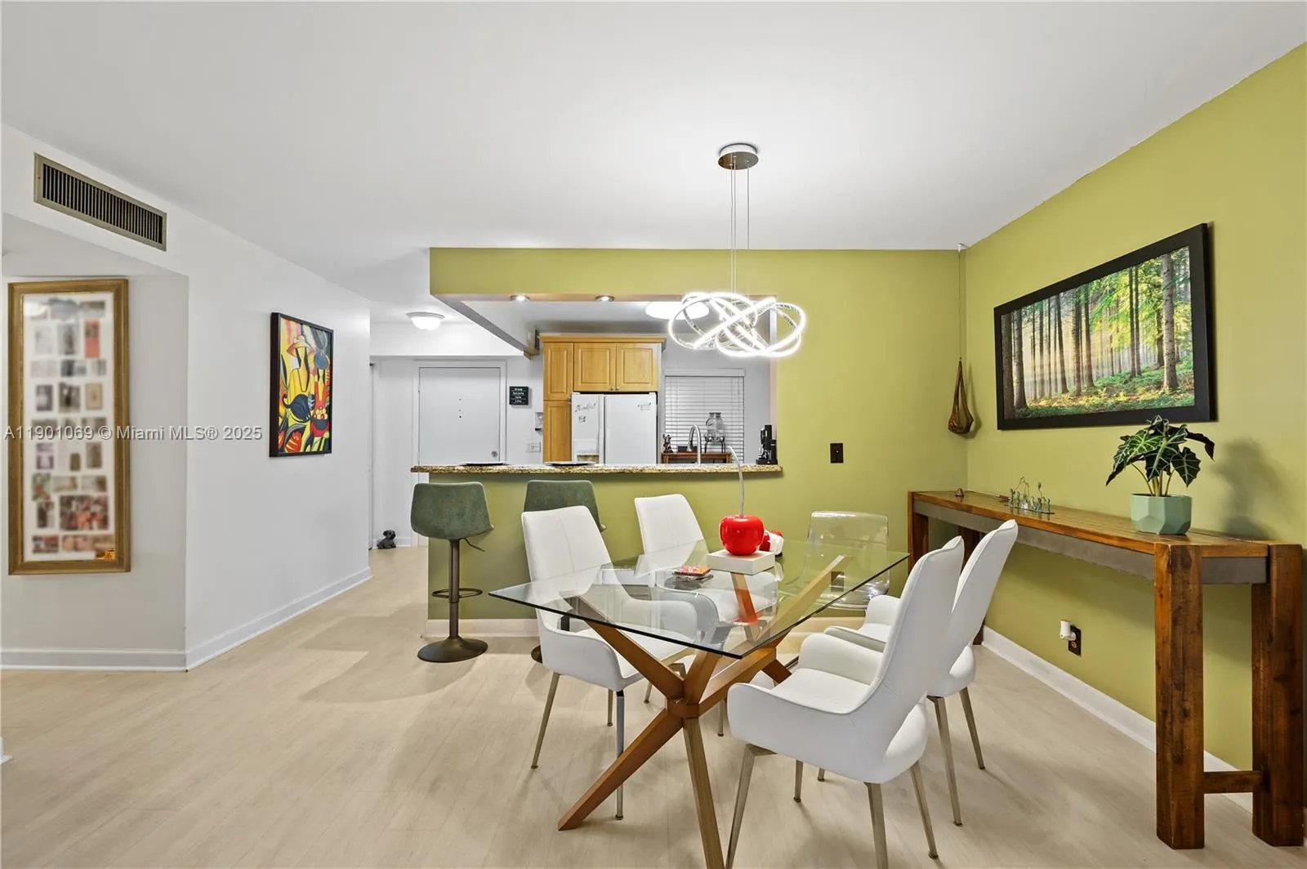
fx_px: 580
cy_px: 434
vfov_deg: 73.6
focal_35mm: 16
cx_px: 654
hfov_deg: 96.8
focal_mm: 16
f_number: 8
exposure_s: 1.3
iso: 200
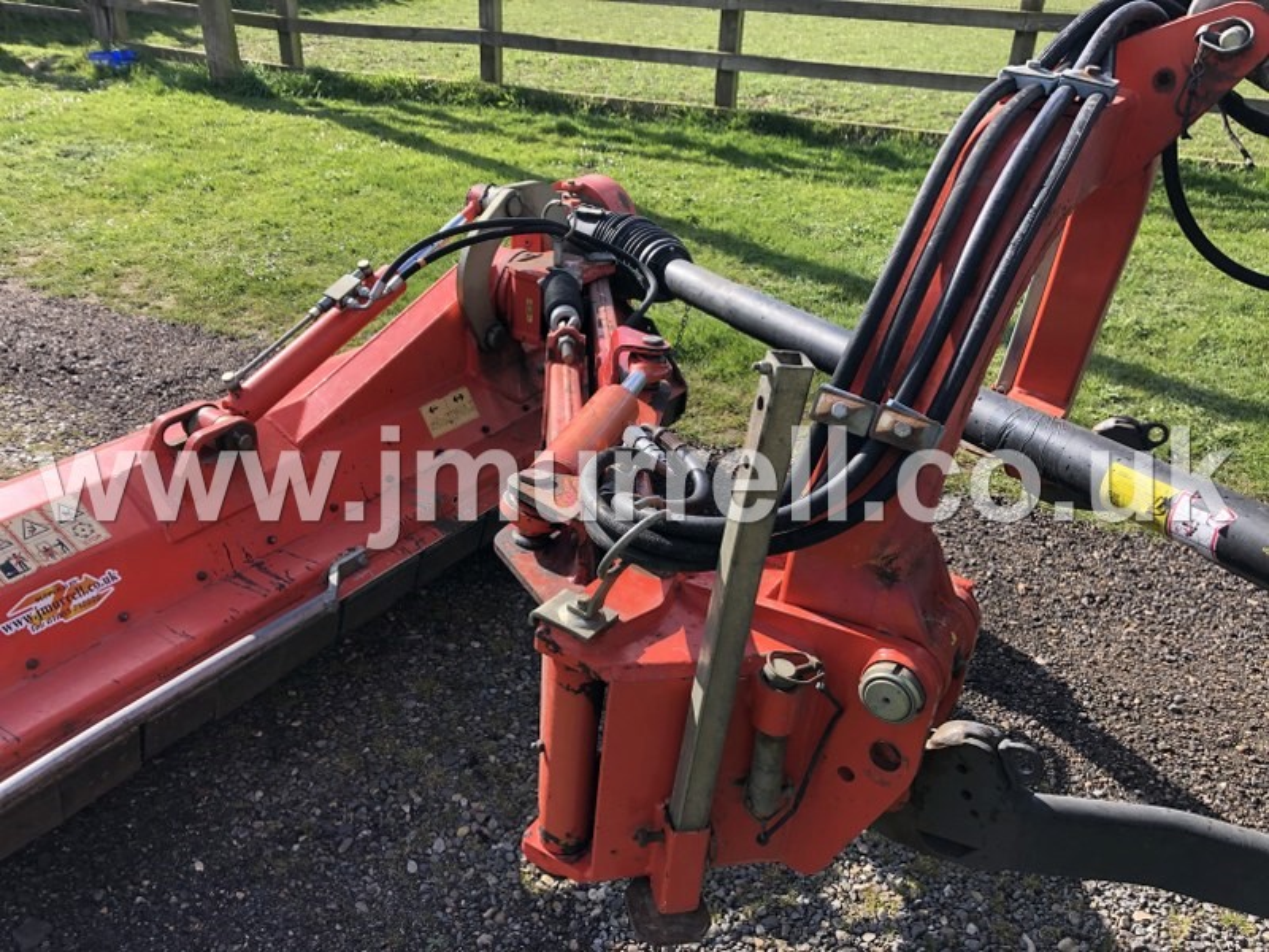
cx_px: 634
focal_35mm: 28
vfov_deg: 49.7
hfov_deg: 63.4
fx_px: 1026
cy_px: 476
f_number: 1.8
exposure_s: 1/695
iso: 20
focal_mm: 3.99
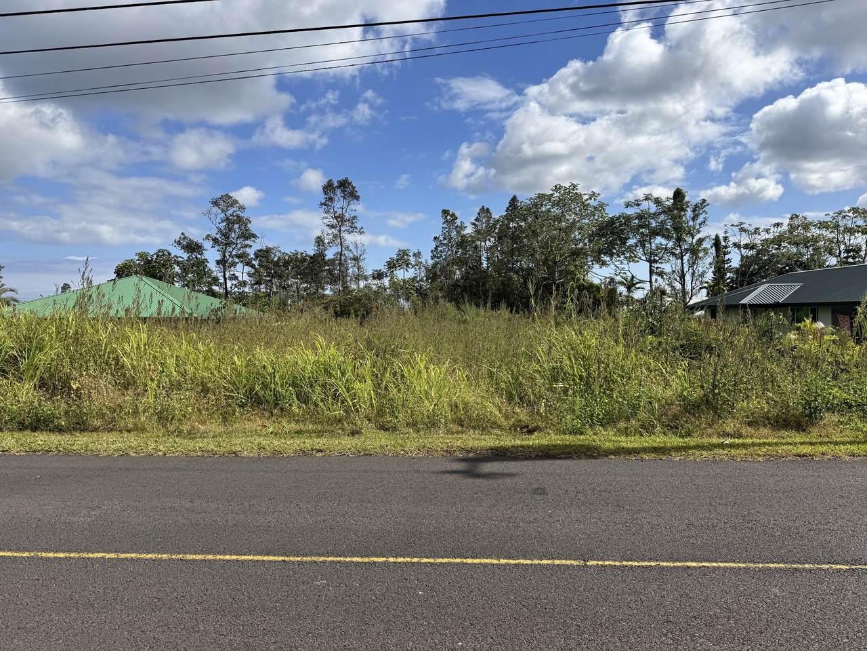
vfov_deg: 56.8
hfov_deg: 71.6
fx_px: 601
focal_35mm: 24
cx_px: 434
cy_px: 326
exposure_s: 1/6410
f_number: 1.78
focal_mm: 6.76
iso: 80
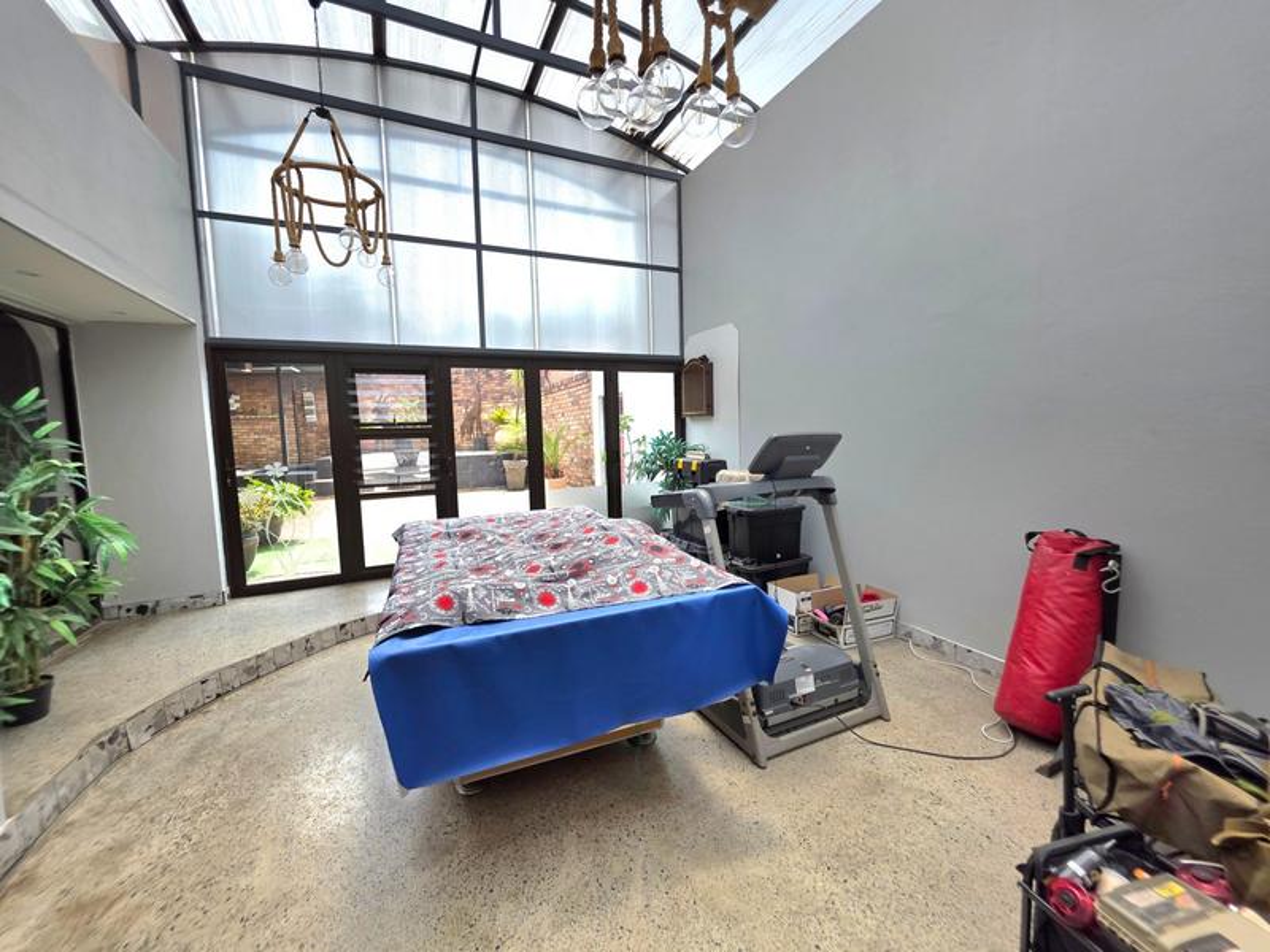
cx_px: 635
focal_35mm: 13
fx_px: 477
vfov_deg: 89.9
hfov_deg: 106.2
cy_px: 476
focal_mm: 2.2
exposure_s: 1/385
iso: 40
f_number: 1.9
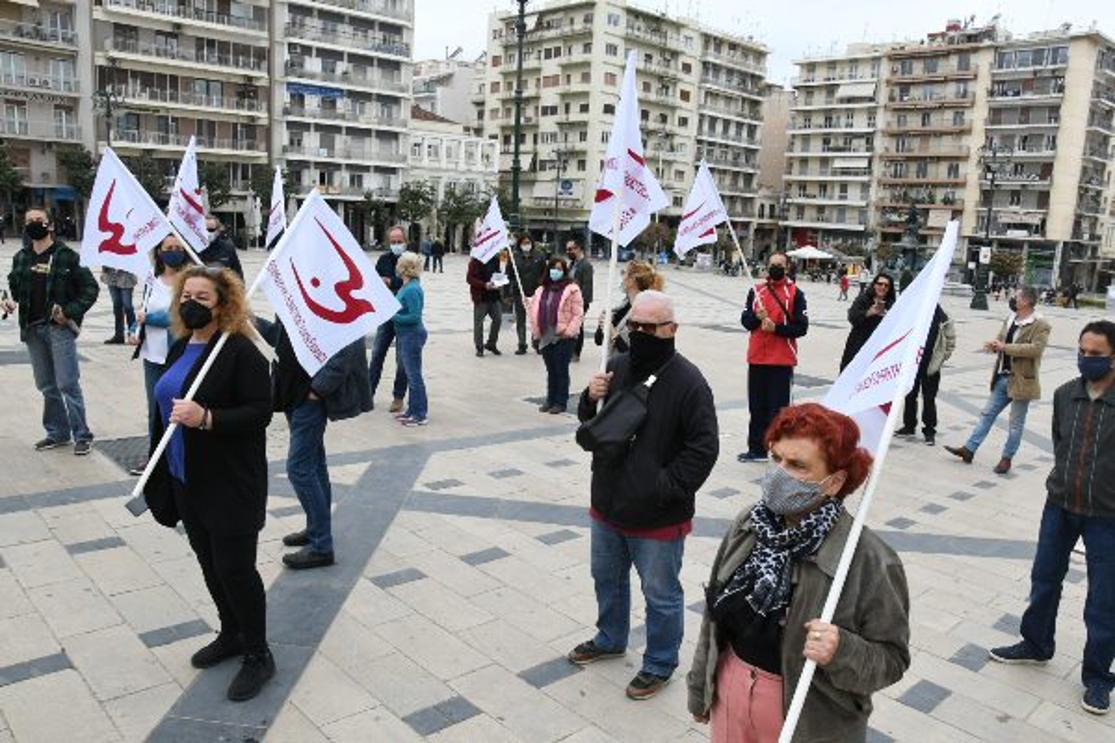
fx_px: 836
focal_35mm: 27
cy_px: 372
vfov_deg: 47.9
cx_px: 558
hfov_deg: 67.4
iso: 1250
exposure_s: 1/400
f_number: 11
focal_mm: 18
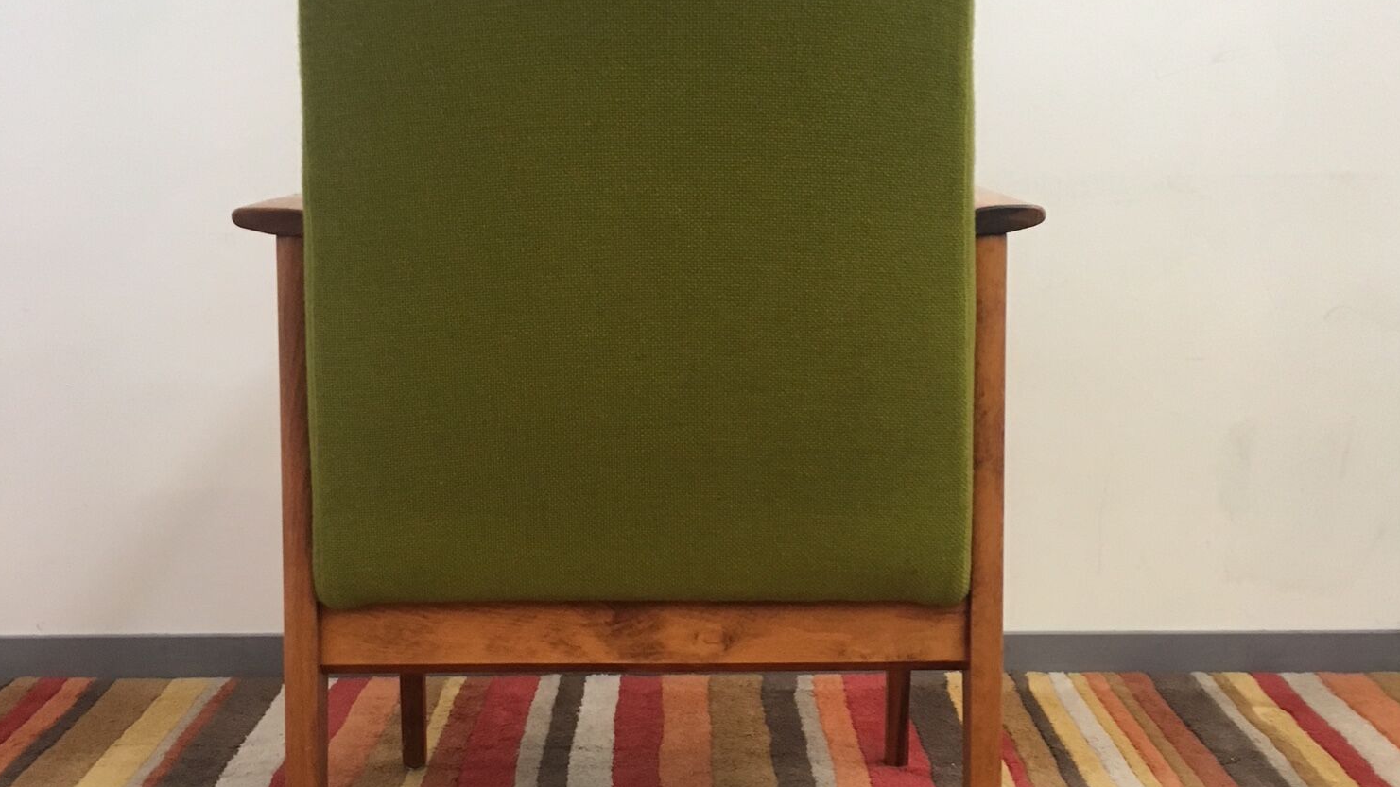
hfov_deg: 47.4
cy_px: 504
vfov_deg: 27.6
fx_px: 1596
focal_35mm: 43
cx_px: 705
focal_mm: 4.15
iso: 160
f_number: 2.2
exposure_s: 1/33
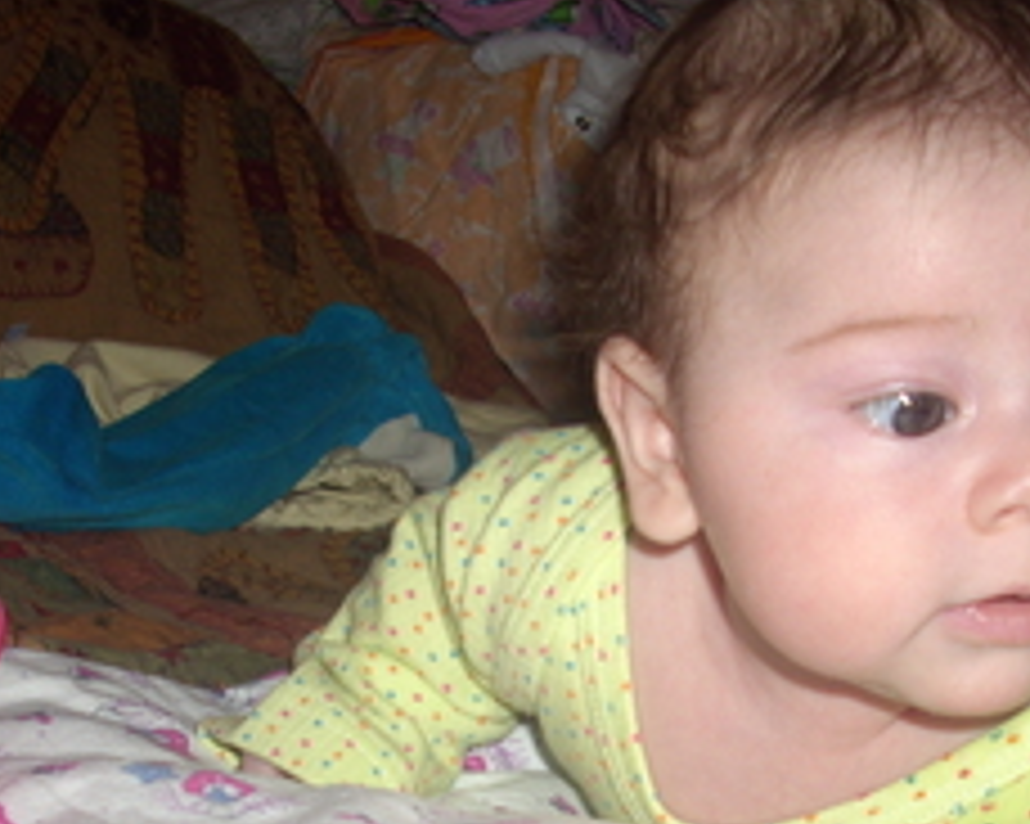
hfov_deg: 26.8
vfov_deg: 21.2
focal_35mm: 71
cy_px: 693
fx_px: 2163
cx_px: 571
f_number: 2.8
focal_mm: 6.2
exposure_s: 1/60
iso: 64
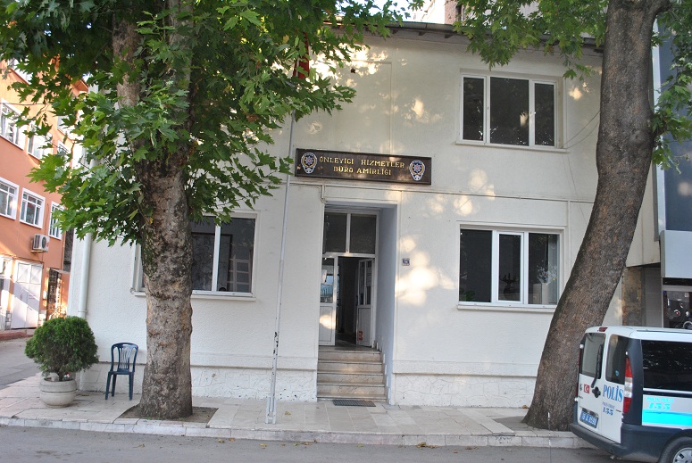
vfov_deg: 40.1
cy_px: 232
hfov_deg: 57.2
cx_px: 346
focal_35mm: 33
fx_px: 635
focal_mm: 22
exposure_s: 1/200
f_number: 4.5
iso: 400
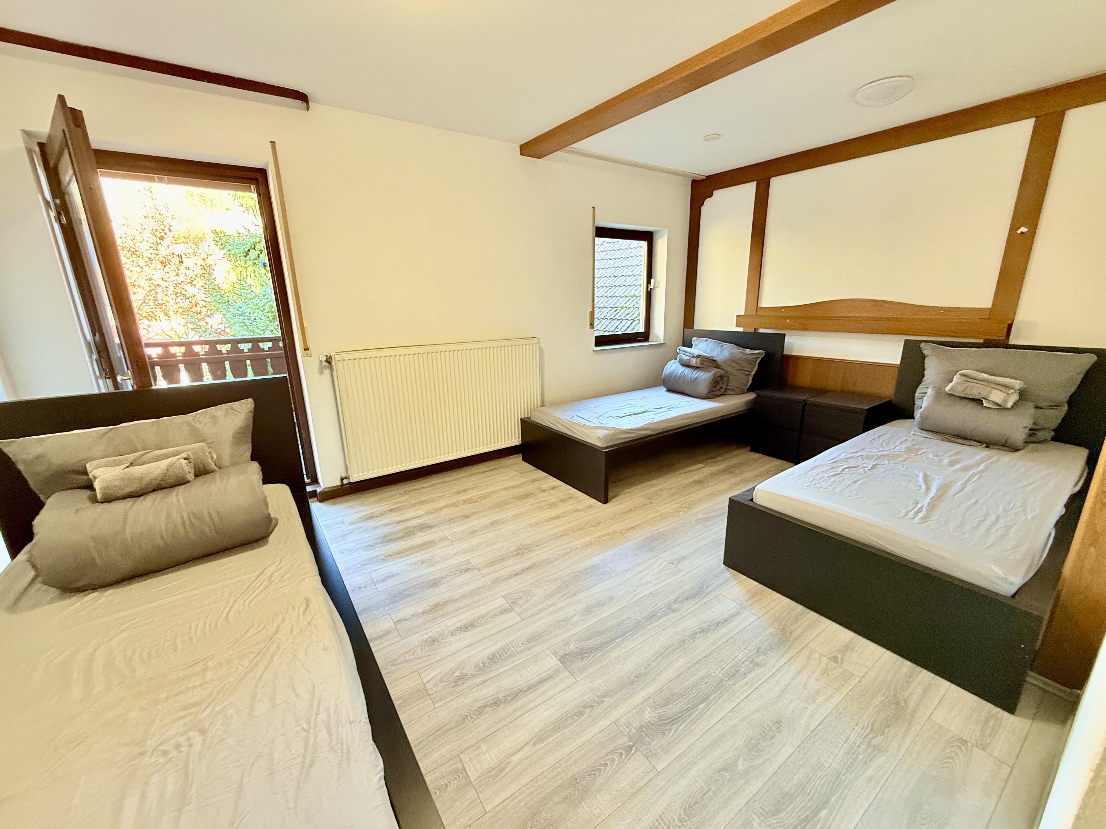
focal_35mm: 14
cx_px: 553
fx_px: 447
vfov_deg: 85.7
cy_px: 414
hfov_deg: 102.1
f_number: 2.2
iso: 250
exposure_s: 1/50
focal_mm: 2.22
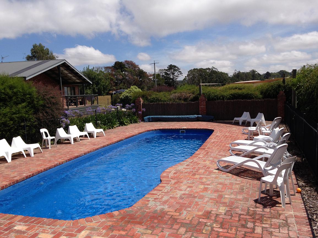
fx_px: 303
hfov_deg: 55.4
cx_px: 159
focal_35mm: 33
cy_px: 119
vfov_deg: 42.9
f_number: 2.4
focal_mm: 4.12
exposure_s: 1/2358
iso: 50
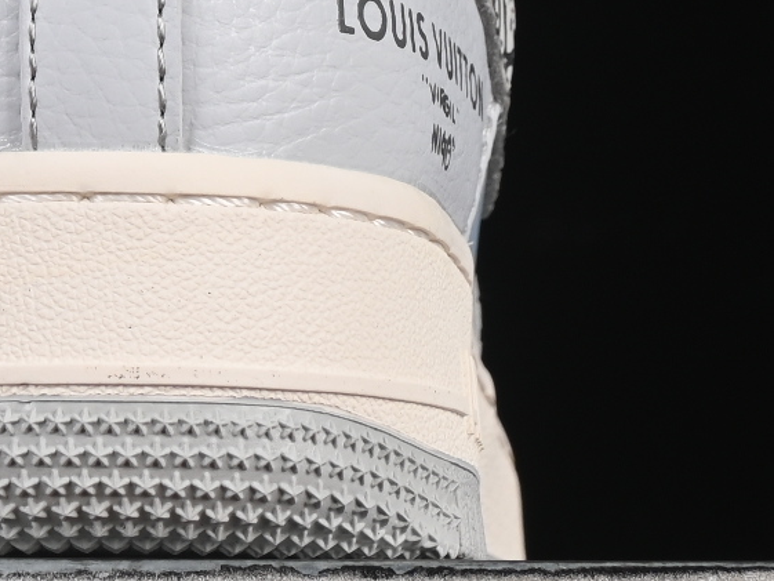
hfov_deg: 5.5
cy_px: -251
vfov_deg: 4.1
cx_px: -257
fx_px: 8006
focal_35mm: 358
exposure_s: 1/80
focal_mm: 50
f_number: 8
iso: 160
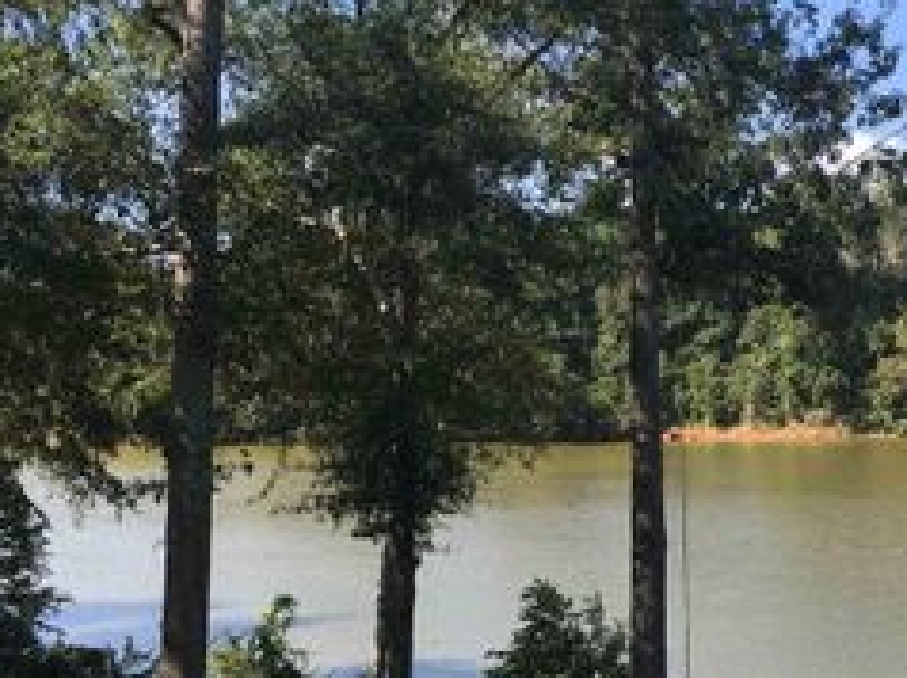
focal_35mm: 61
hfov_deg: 31.3
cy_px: 406
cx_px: 636
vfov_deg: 23.9
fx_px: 1597
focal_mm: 4.15
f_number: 2.2
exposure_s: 1/663
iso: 25
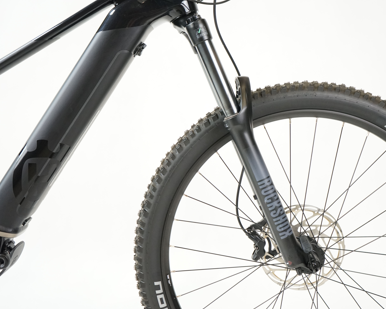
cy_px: 155
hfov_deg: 43.7
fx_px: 480
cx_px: 223
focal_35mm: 42
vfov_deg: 35.7
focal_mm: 37
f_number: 5.6
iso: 2500
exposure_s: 1/200
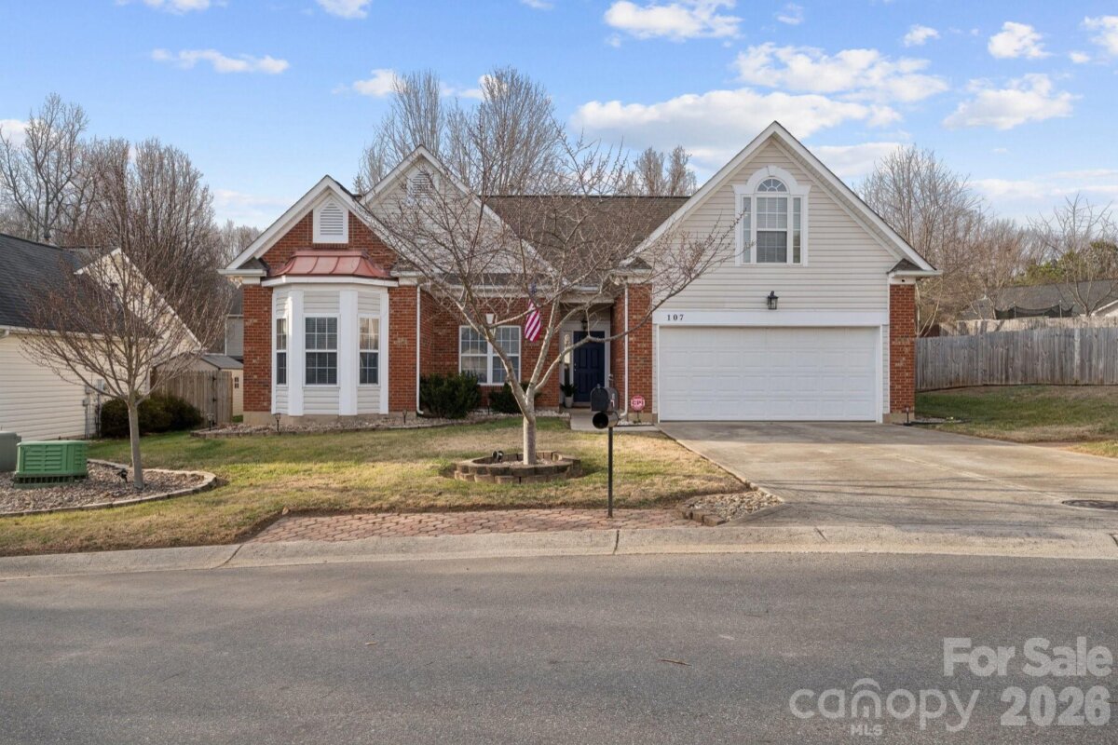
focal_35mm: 23
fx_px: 714
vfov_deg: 55.1
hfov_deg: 76.1
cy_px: 372
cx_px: 559
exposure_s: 1/400
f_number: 8
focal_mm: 23
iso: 400
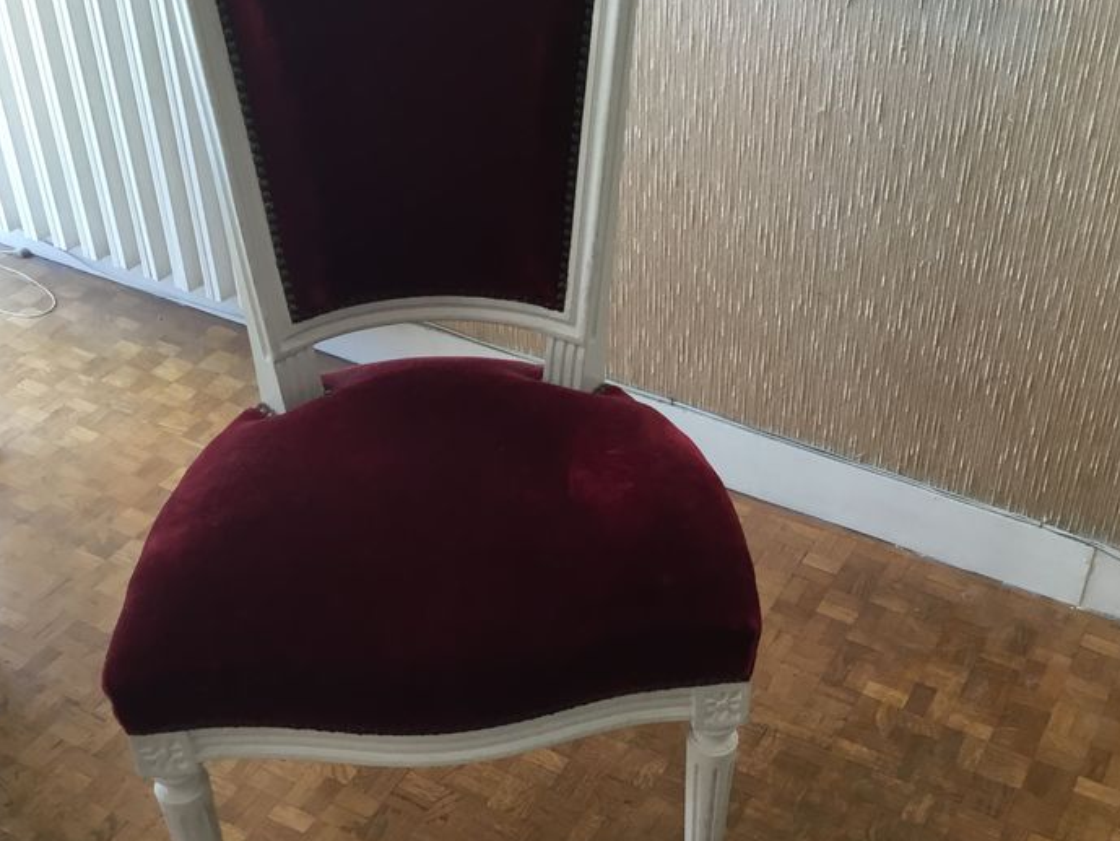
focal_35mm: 45
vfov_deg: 32.2
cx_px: 592
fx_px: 1456
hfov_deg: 42.1
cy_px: 423
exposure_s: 1/33
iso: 80
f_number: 2.4
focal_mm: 3.3
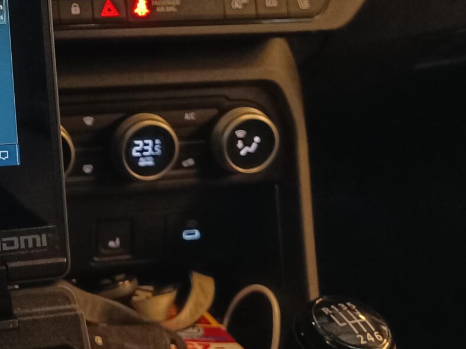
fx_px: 1050
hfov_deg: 22.3
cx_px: -151
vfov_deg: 17.8
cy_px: -86
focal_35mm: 78
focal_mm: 5.59
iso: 624
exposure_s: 1/50.1
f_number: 1.88
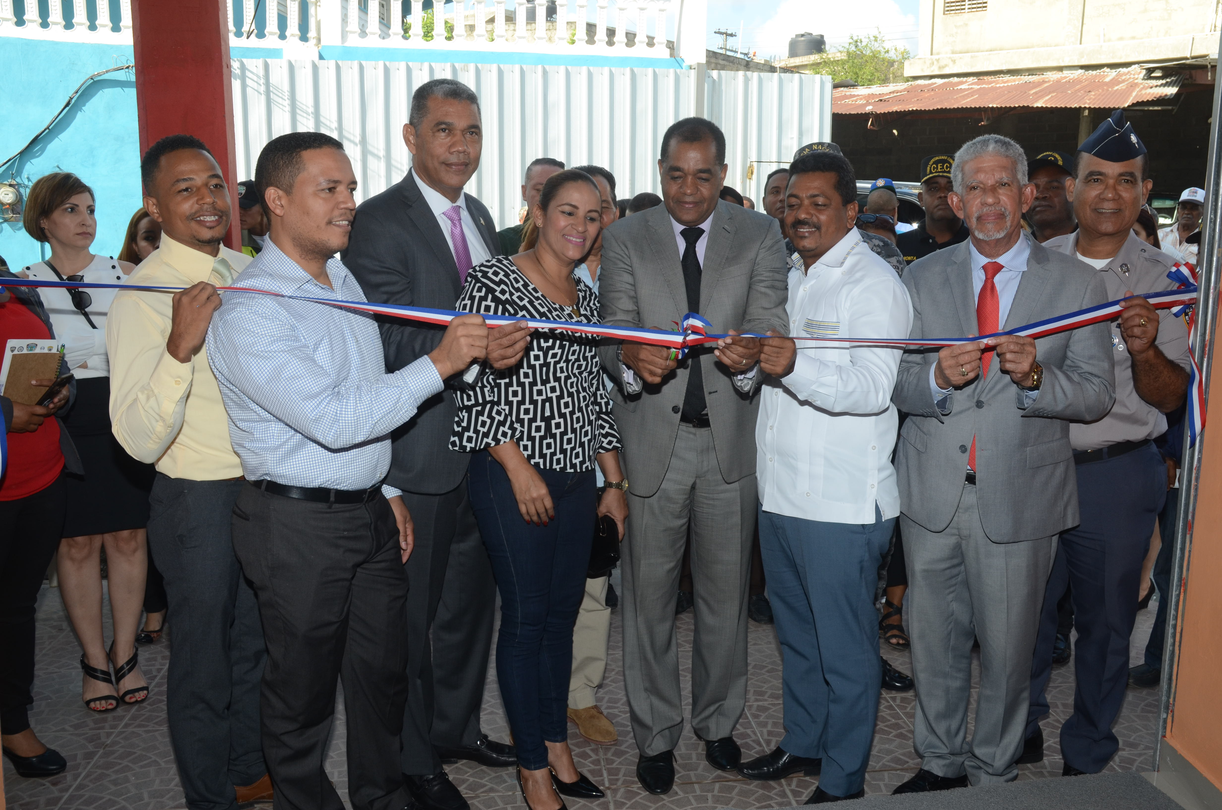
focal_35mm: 33
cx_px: 611
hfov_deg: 57.3
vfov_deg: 39.8
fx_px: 1118
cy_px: 405
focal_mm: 22
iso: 250
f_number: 9
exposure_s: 1/125
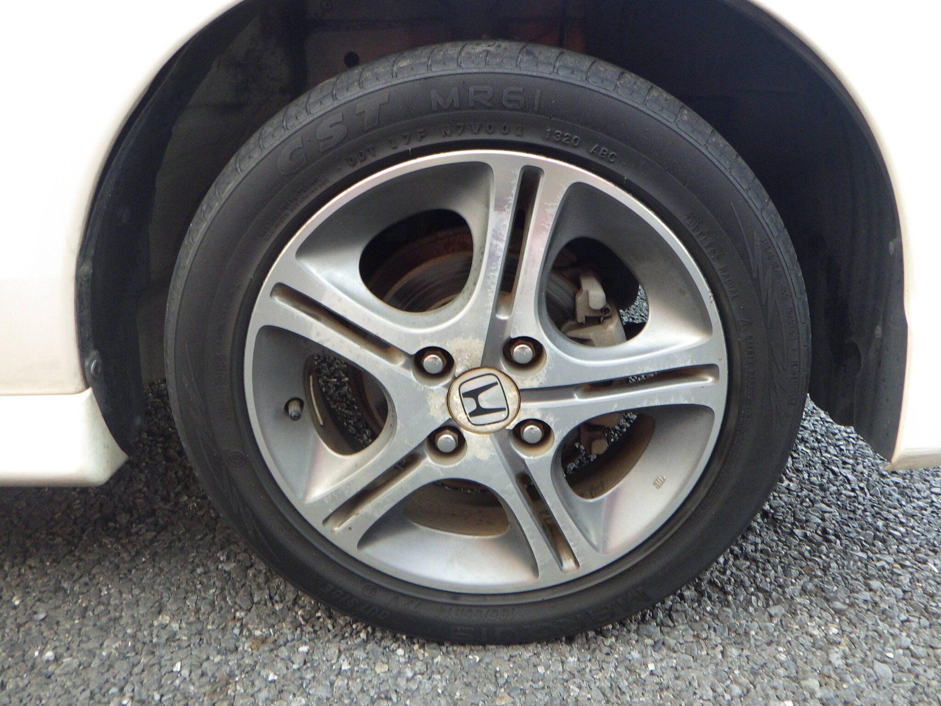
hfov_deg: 63.4
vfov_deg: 49.7
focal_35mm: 28
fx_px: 761
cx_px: 470
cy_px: 353
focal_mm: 5
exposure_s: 1/45
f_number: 3.5
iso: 250
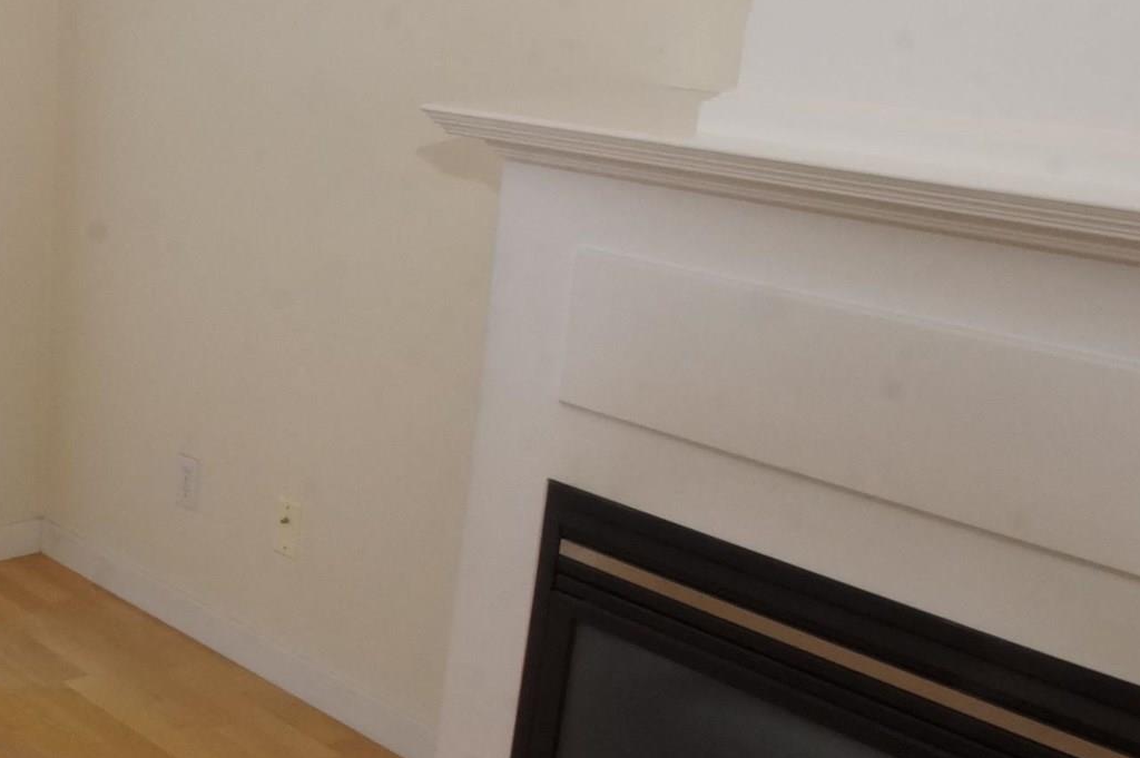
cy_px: 348
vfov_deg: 27.2
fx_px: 1566
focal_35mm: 50
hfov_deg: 34.0
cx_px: -154
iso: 800
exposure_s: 1/8
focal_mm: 11
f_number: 22
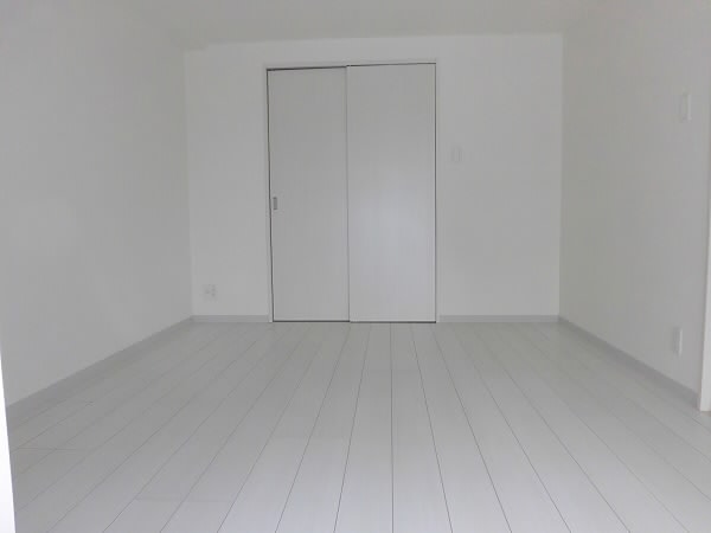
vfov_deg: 56.8
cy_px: 266
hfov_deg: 71.6
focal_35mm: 24
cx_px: 356
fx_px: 493
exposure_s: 1/60
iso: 100
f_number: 3.1
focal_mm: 4.3
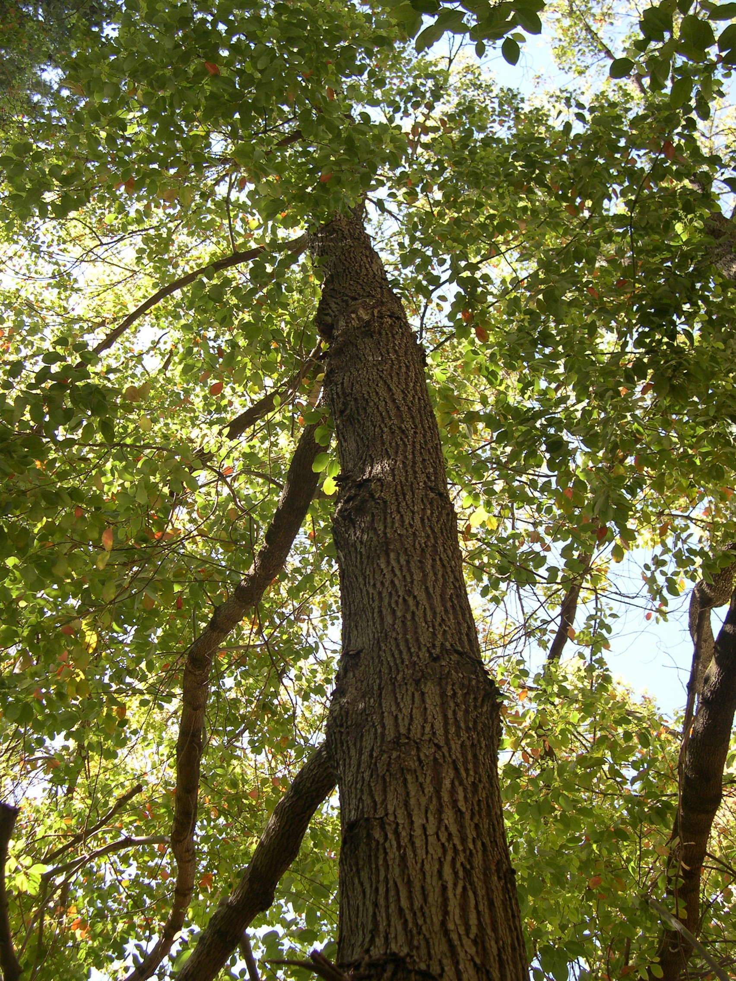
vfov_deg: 49.0
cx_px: 368
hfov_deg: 37.7
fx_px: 1077
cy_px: 490
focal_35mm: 38
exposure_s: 1/215
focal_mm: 8
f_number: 2.8
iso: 100
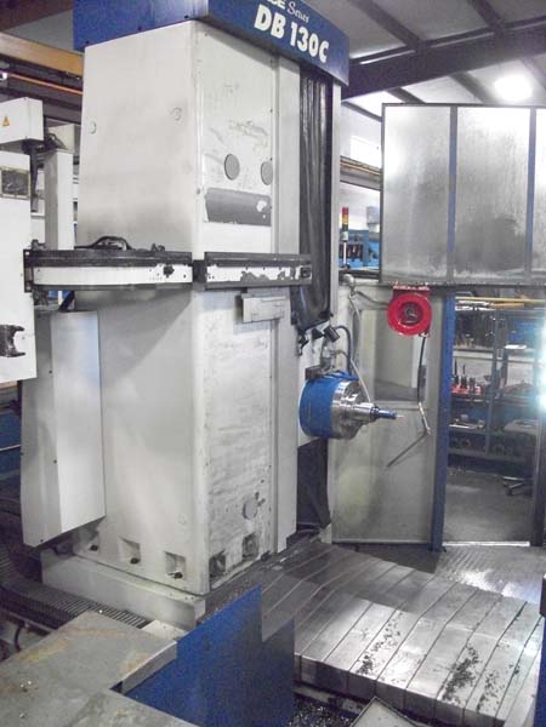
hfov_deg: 44.2
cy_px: 364
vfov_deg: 56.8
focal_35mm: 32
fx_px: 673
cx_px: 273
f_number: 2.9
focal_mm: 5.7
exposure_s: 1/40
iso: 640
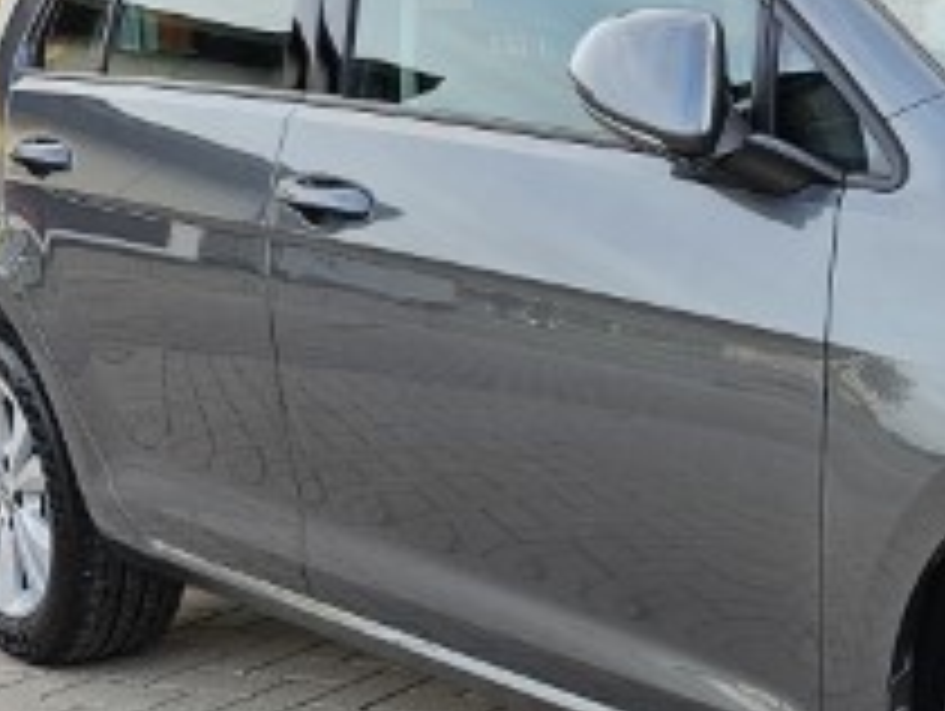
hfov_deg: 24.7
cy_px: 513
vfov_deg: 20.9
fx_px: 1913
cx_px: 1170
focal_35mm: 70
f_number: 1.7
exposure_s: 1/359
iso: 160
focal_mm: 6.3
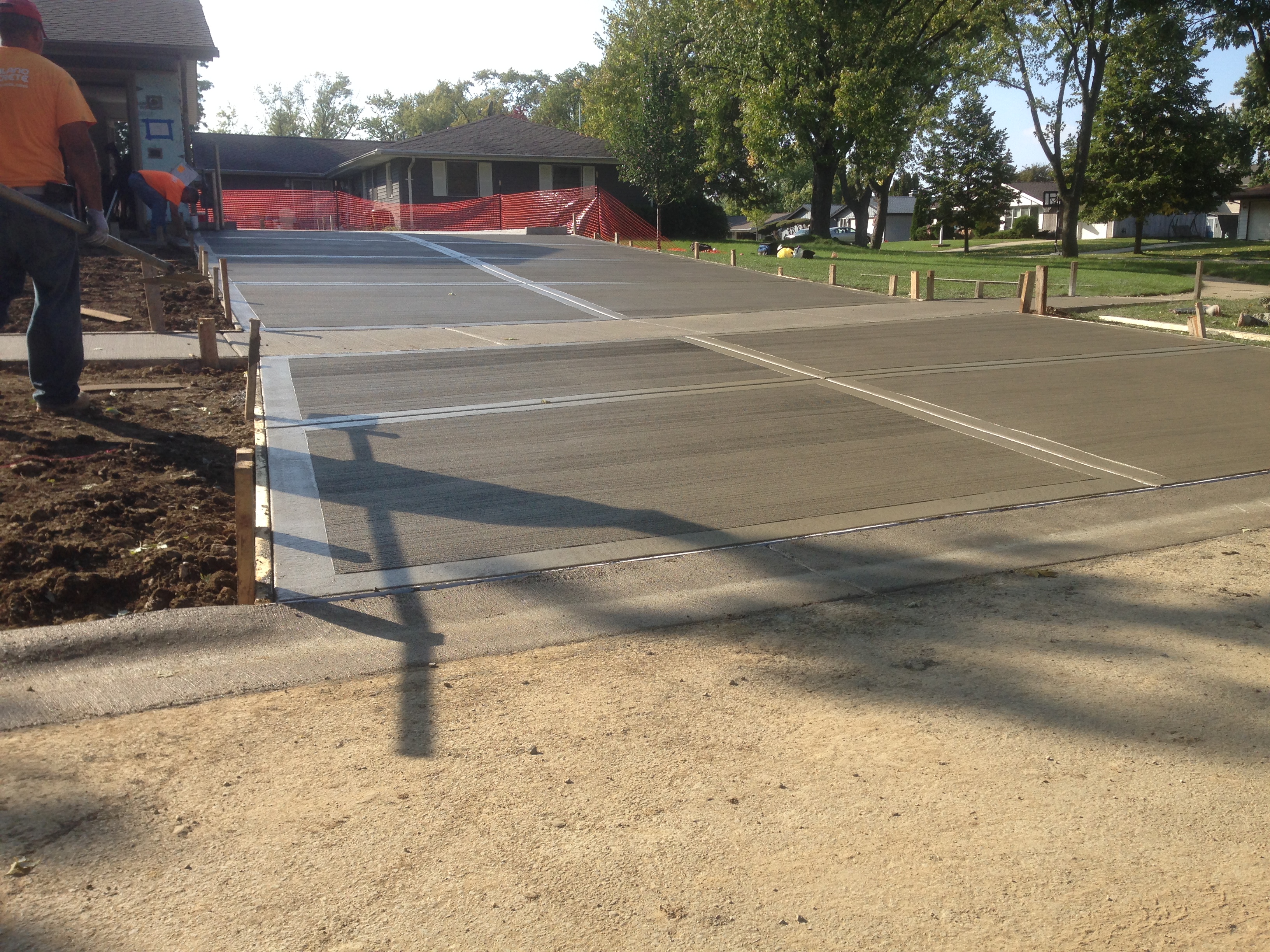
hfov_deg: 55.4
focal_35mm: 33
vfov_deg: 42.9
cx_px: 635
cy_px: 476
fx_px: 1211
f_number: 2.4
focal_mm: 4.12
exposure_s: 1/695
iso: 50
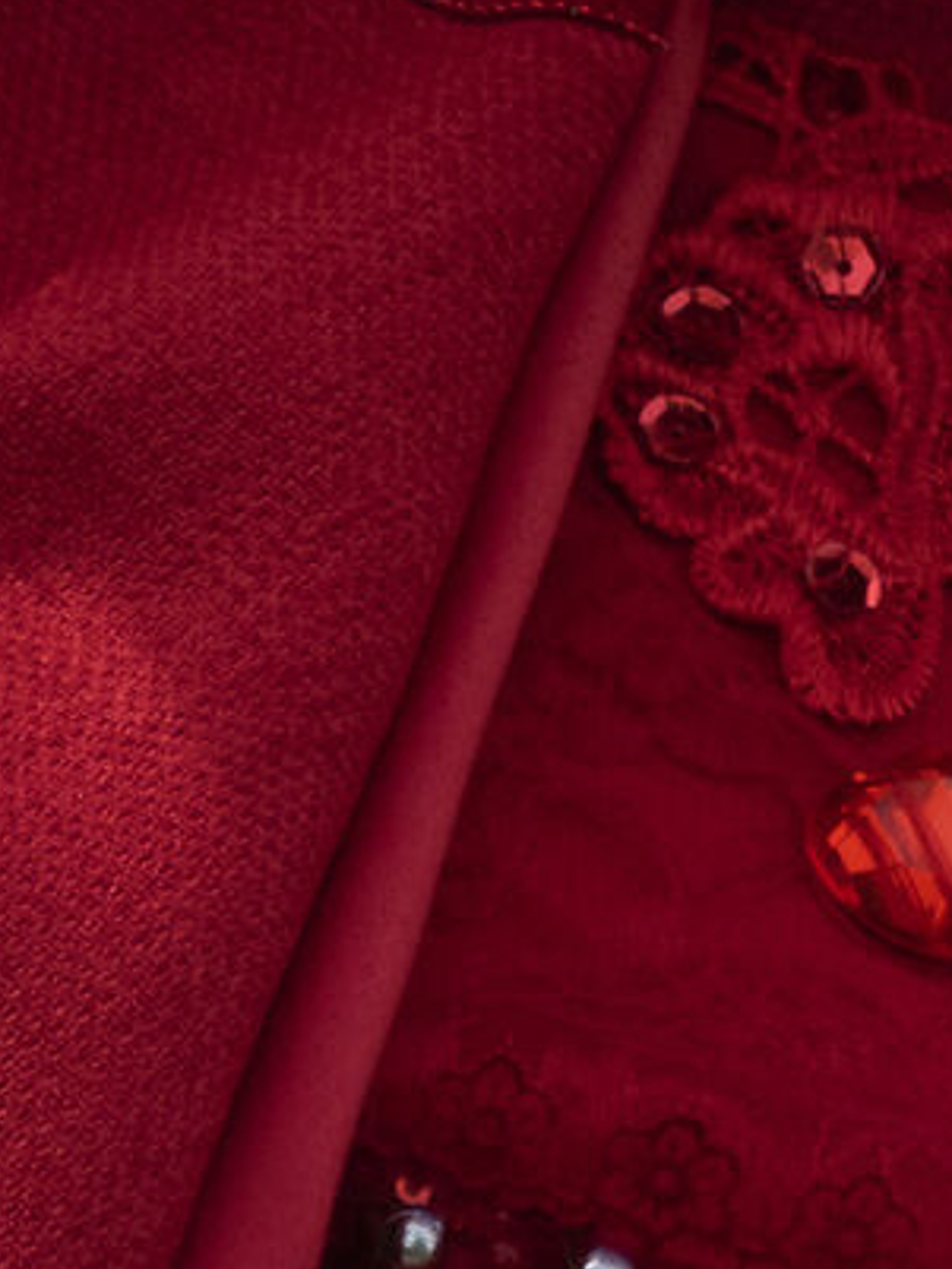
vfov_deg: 2.2
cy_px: -2399
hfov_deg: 1.6
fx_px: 33094
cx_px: 1645
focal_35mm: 903
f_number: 8
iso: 200
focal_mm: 105
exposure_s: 1/320
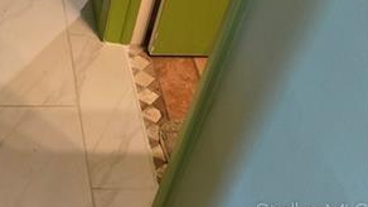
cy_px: 212
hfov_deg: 30.0
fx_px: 644
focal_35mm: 66
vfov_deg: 17.8
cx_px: 11
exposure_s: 1/60
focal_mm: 6.3
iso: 800
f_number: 1.7
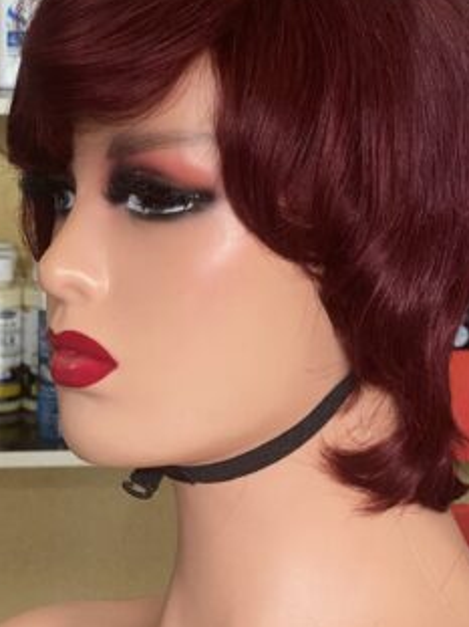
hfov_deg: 18.9
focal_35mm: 78
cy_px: 184
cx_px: 223
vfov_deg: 24.8
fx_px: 1410
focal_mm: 6
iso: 250
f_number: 2
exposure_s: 1/89
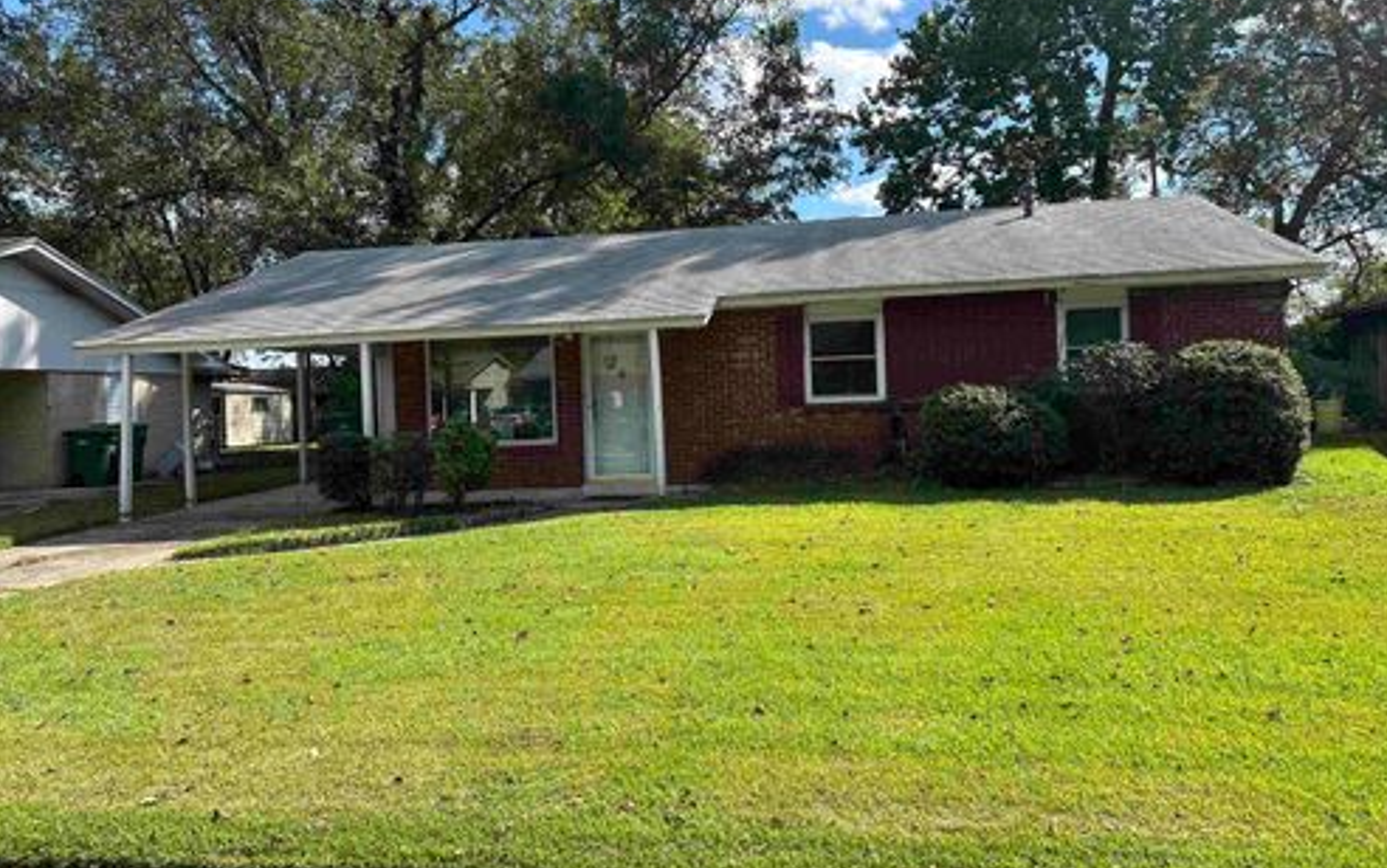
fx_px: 1059
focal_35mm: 28
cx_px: 699
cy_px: 393
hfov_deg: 66.4
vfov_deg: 44.5
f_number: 1.5
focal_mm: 5.7
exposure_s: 1/2165
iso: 50
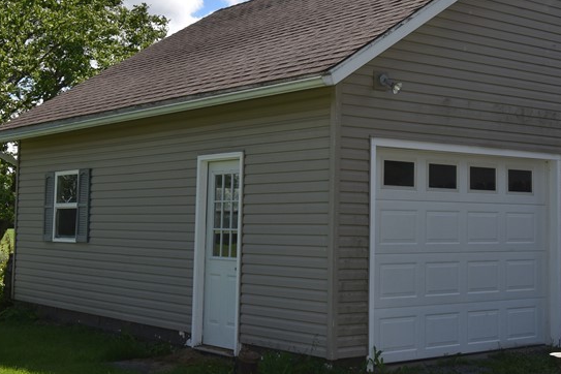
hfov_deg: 32.9
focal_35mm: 60
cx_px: 401
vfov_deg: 22.6
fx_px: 935
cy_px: 154
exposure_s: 1/200
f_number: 11
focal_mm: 20
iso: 100
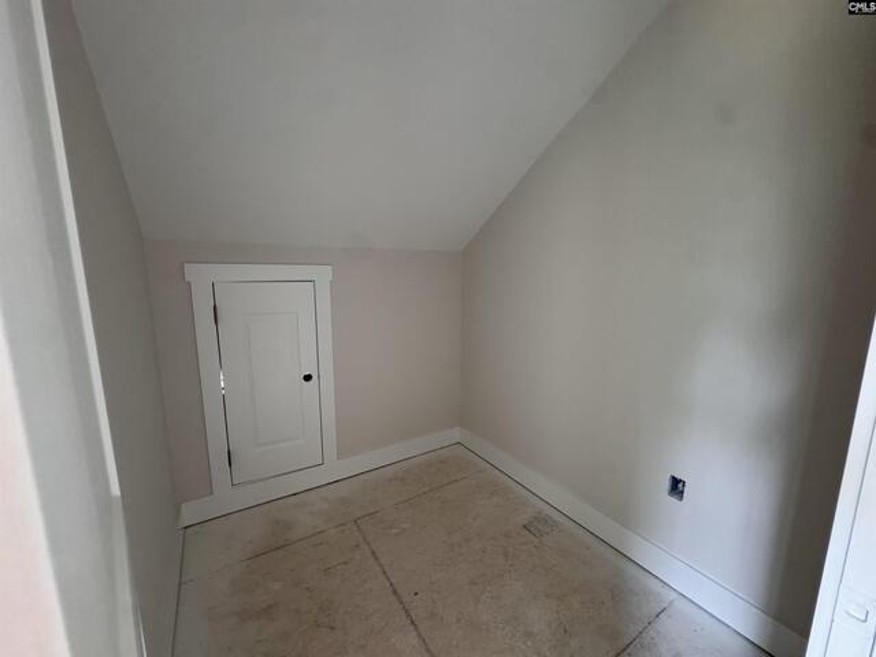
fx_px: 354
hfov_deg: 102.1
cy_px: 328
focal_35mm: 14
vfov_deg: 85.7
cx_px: 438
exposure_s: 1/68
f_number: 2.2
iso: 320
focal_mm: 2.22
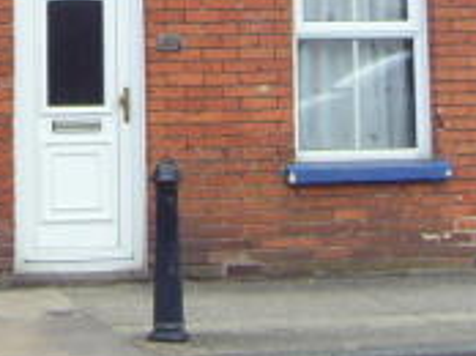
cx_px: -228
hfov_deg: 14.1
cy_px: -168
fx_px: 1799
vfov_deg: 10.9
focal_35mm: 131
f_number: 3.5
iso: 80
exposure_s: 1/180
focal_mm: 6.6
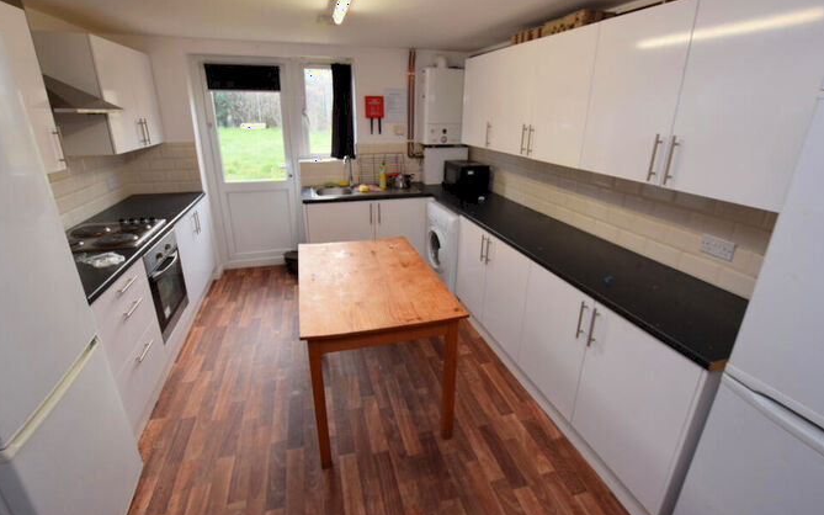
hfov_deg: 97.8
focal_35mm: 16
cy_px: 245
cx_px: 416
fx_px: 359
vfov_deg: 71.2
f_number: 5.6
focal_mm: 10
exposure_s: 1/125
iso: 800
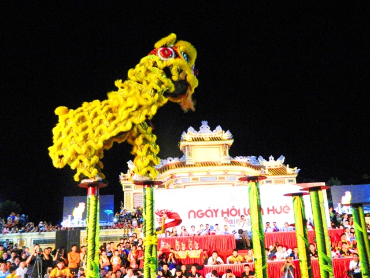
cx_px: 185
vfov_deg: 40.7
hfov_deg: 52.6
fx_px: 374
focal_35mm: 35
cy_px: 139
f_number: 3.3
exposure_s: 1/30
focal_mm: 6.2
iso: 400
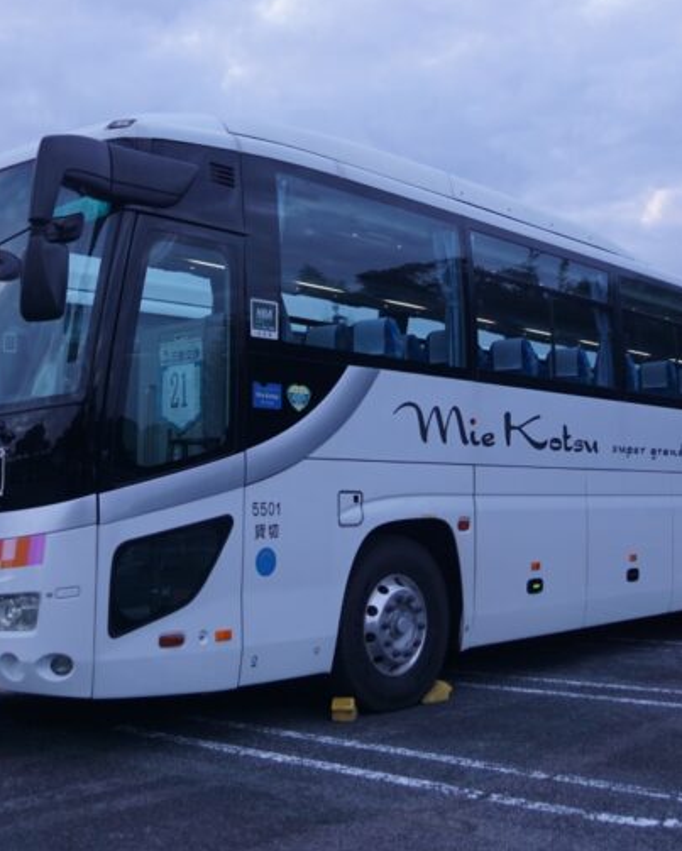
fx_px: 1084
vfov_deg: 42.9
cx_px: 337
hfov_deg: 34.9
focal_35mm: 43
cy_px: 422
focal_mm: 20
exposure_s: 1/60
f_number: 3.5
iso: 125
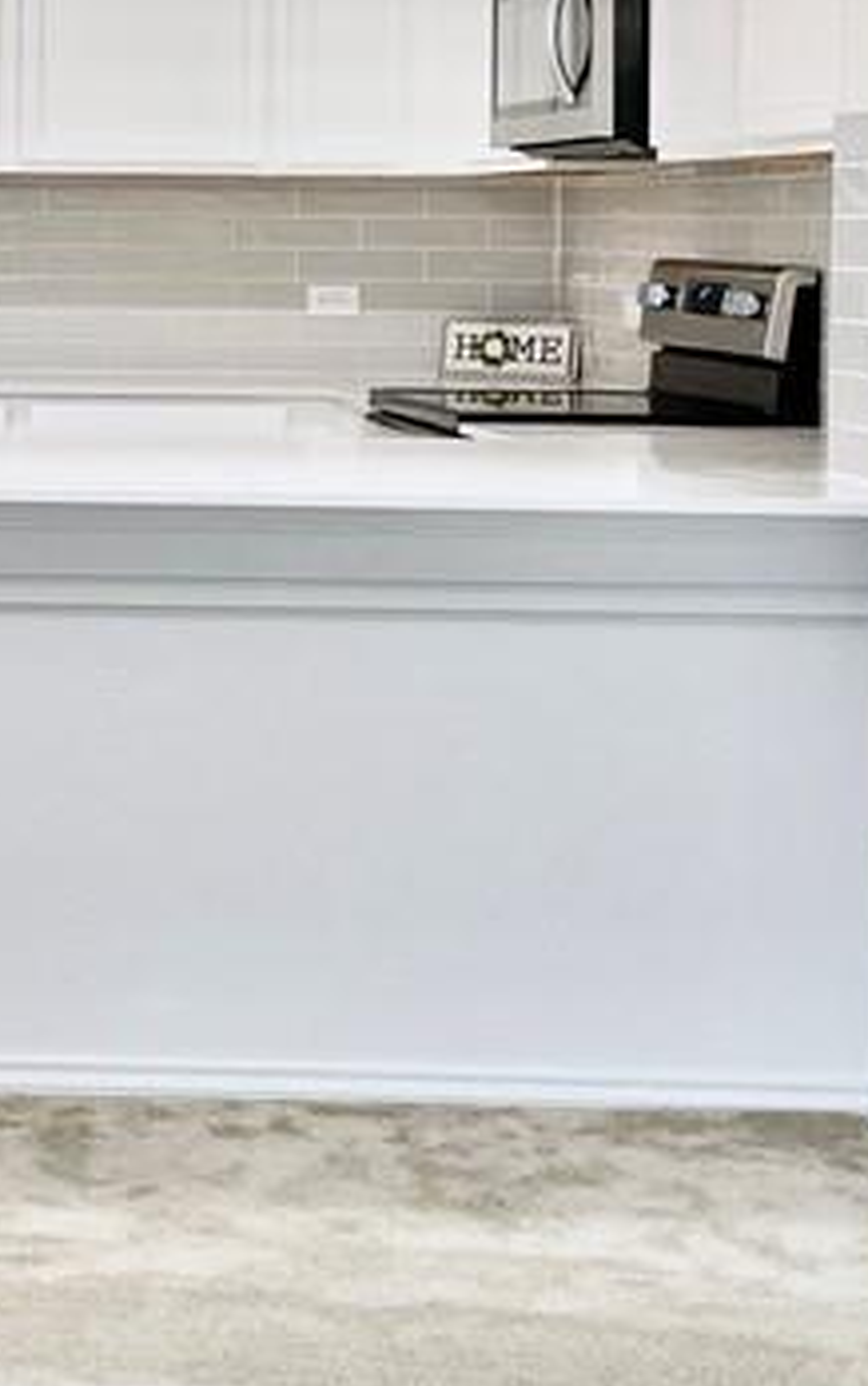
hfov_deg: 15.0
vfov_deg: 25.0
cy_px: 251
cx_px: -414
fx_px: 3061
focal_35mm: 81
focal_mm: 4.2
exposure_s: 1/120
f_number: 1.6
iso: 100
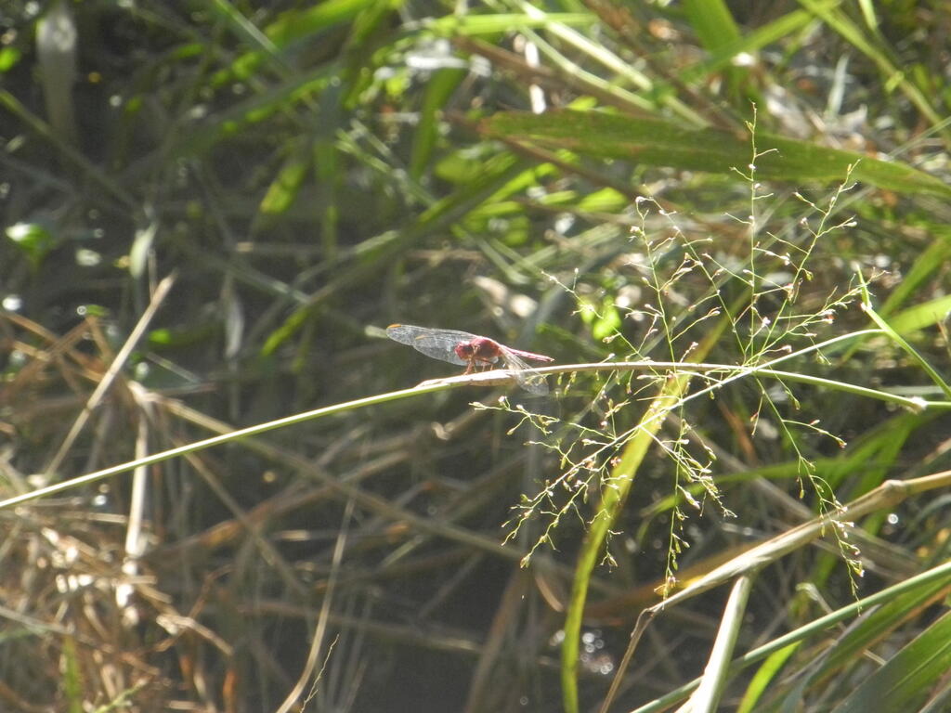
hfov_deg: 9.9
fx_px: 5495
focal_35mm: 200
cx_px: 476
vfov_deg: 7.4
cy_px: 356
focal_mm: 42.6
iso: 800
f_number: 5.6
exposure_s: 1/500
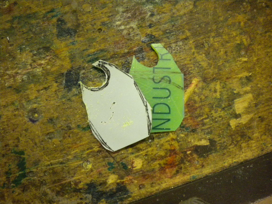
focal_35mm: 35
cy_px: 102
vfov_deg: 40.7
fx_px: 275
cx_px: 136
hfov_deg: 52.6
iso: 749
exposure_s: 1/64.1
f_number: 3.1
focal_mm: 6.3
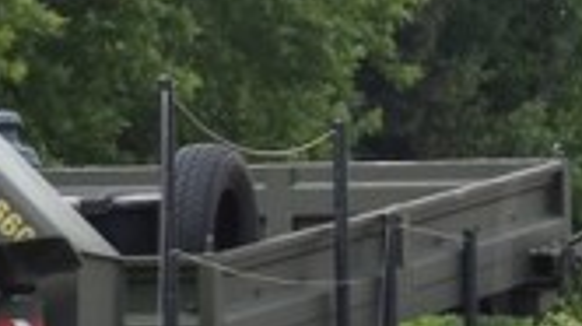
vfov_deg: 2.6
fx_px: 7154
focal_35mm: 464
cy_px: 471
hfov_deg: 4.6
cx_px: -652
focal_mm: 40
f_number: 7.1
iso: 100
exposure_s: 1/200
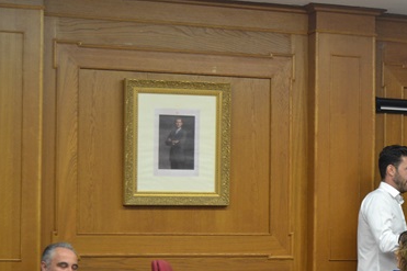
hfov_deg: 19.9
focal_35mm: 102
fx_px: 1153
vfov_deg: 13.3
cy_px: 218
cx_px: 308
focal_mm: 42
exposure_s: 1/60
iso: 1100
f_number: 5
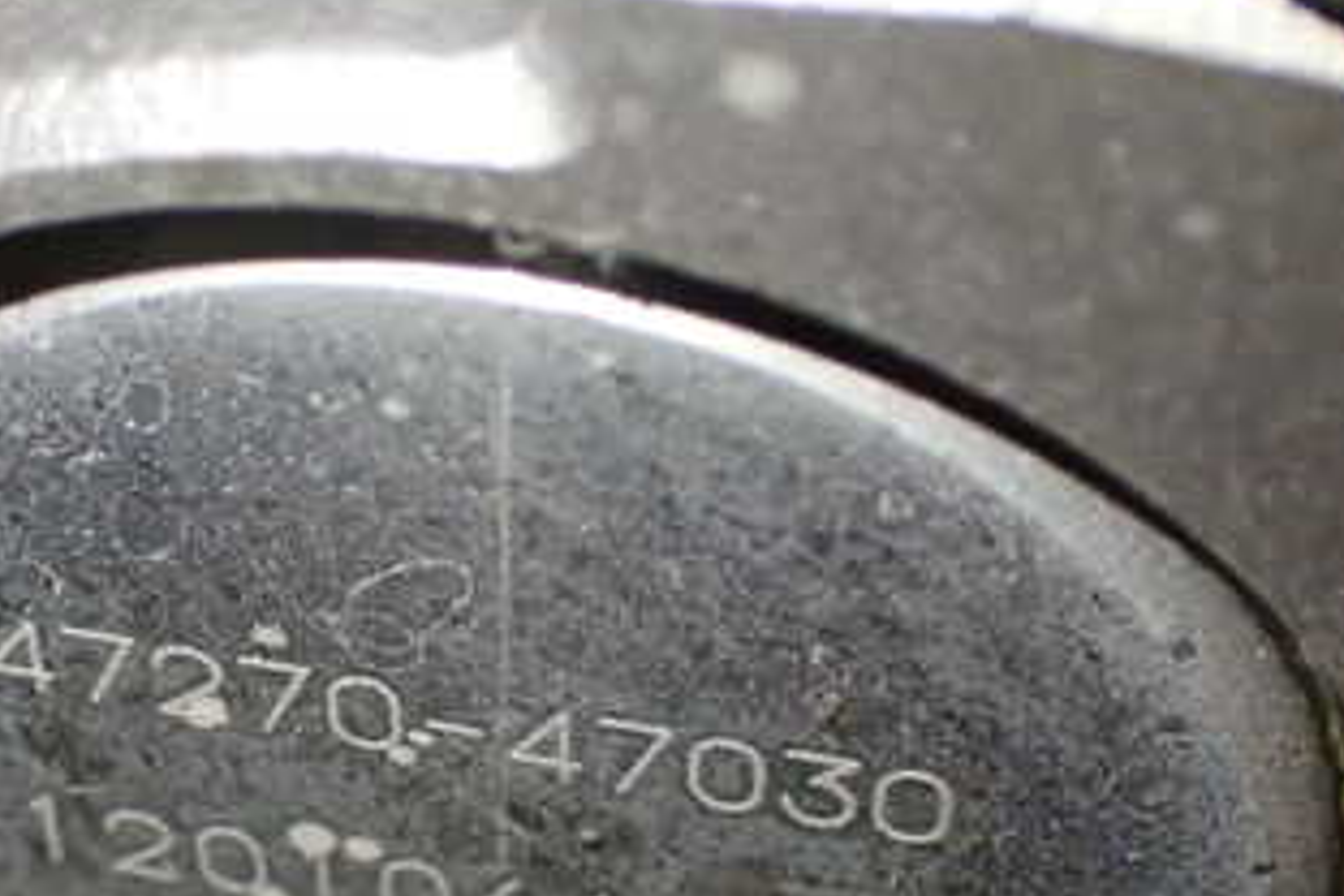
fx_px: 3285
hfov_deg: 23.1
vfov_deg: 15.5
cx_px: 495
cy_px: 668
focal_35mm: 88
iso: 800
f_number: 2.9
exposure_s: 1/125
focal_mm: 7.84
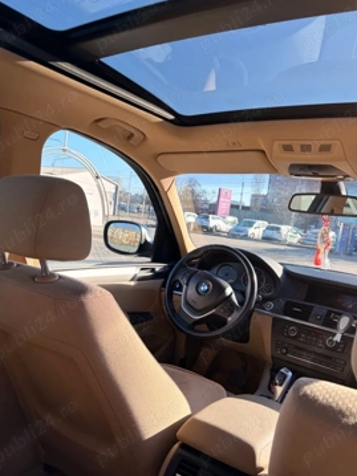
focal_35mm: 29
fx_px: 399
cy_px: 241
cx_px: 165
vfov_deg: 61.7
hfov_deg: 48.2
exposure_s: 1/907
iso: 64
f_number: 1.6
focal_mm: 5.96
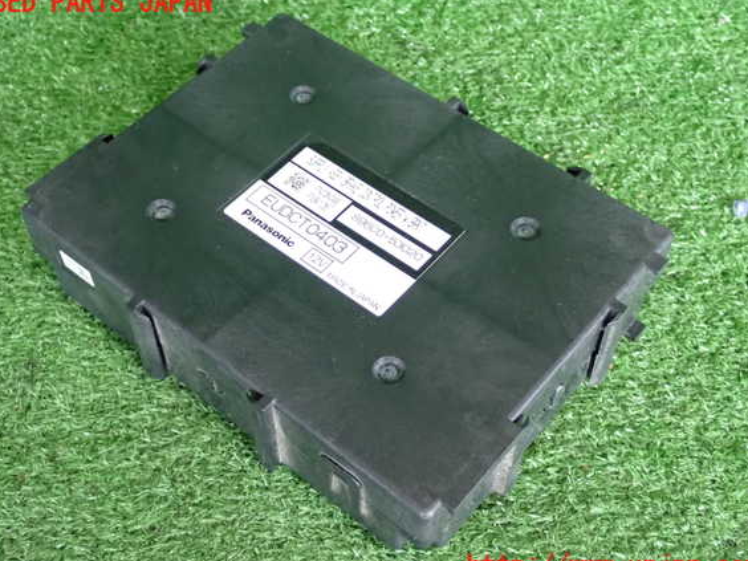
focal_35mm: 50
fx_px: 1080
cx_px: 369
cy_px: 285
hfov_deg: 38.2
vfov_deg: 29.1
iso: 1250
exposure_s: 1/50
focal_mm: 8.4
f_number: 3.1
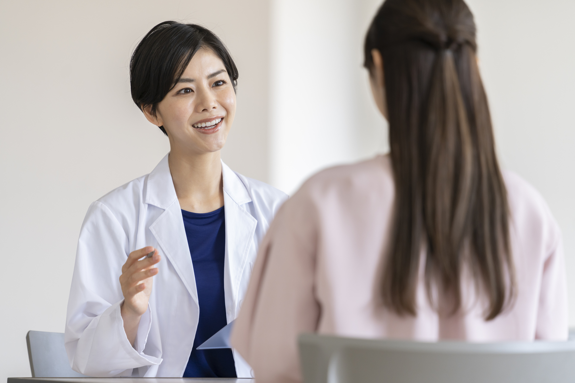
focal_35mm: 200
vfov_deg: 6.9
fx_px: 3194
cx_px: 288
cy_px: 192
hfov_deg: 10.3
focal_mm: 200
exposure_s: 1/250
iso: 800
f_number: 2.8
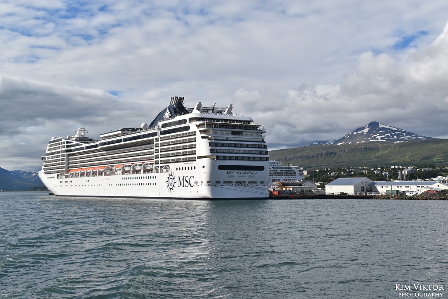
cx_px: 224
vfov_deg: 28.1
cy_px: 150
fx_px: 597
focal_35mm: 48
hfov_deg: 41.1
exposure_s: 1/500
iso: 200
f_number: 11
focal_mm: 32
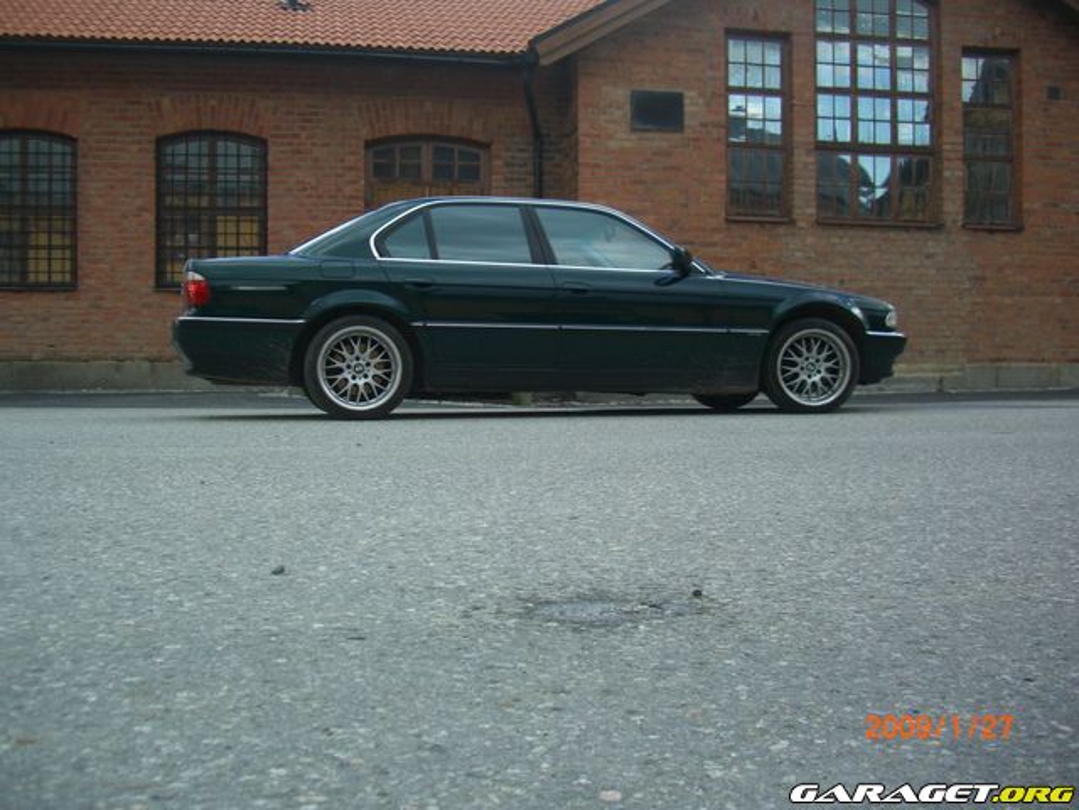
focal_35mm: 38
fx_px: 1184
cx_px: 540
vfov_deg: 37.7
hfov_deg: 49.0
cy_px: 405
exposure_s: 1/160
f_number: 2.8
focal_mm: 7.9
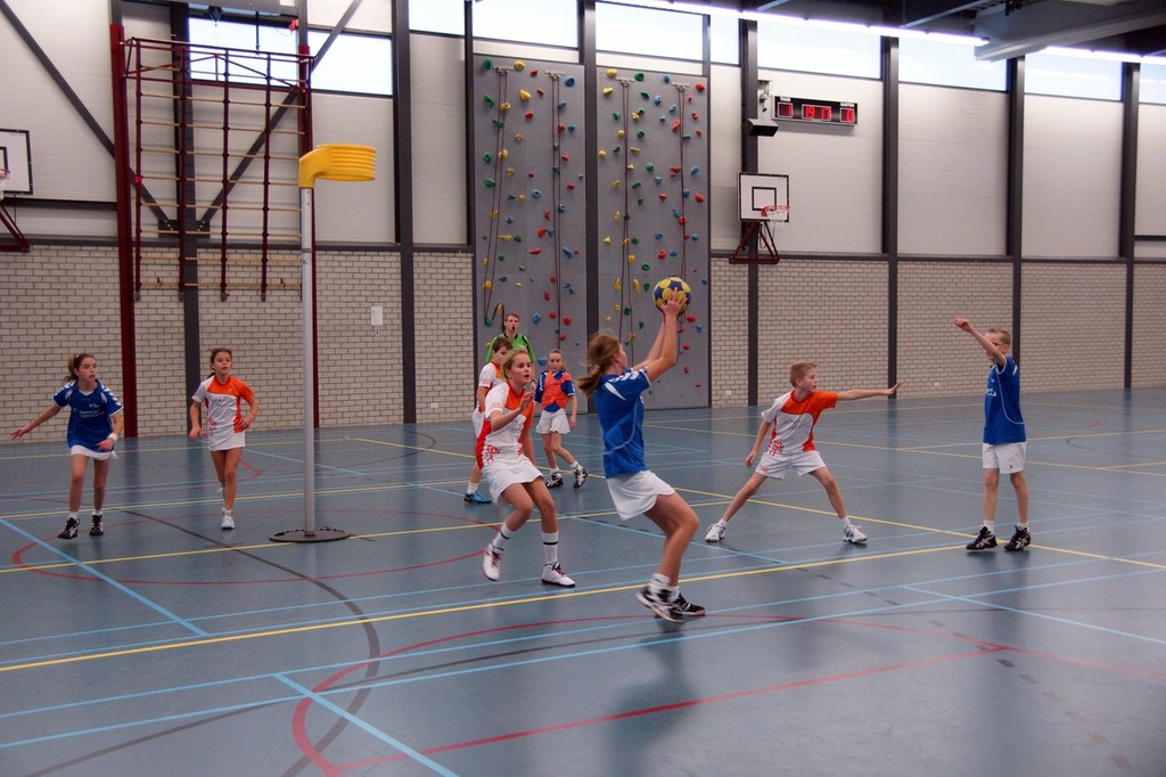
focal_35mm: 42
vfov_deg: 31.9
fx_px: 1360
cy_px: 388
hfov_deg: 46.4
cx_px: 583
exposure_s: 1/160
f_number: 4.5
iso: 1250
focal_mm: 28
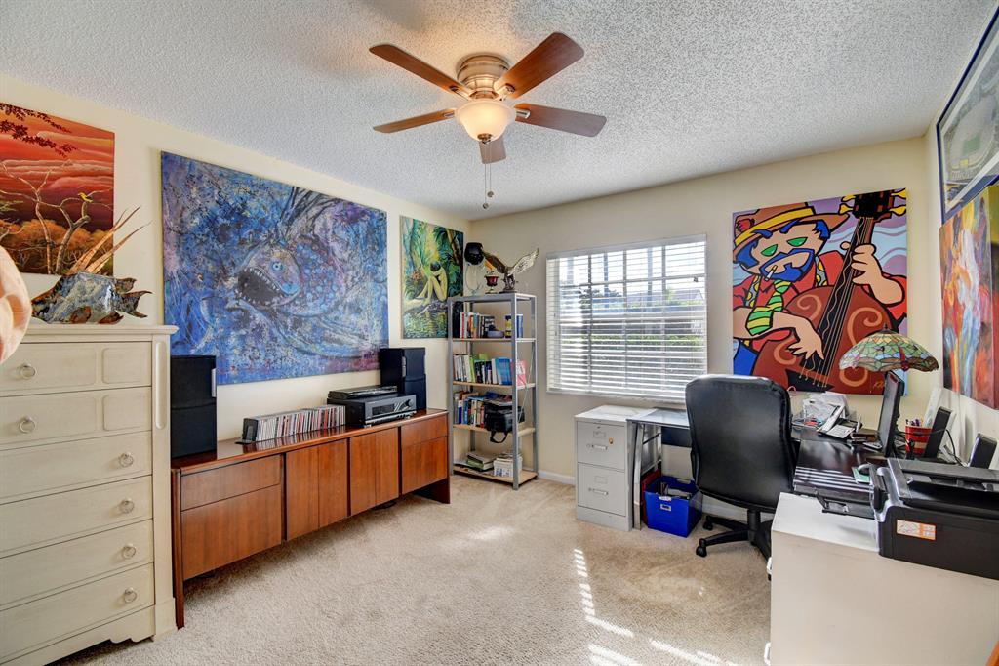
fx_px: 416
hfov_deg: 100.4
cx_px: 500
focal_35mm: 15
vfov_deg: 77.3
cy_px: 333
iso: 200
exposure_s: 1/15
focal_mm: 10
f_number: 8
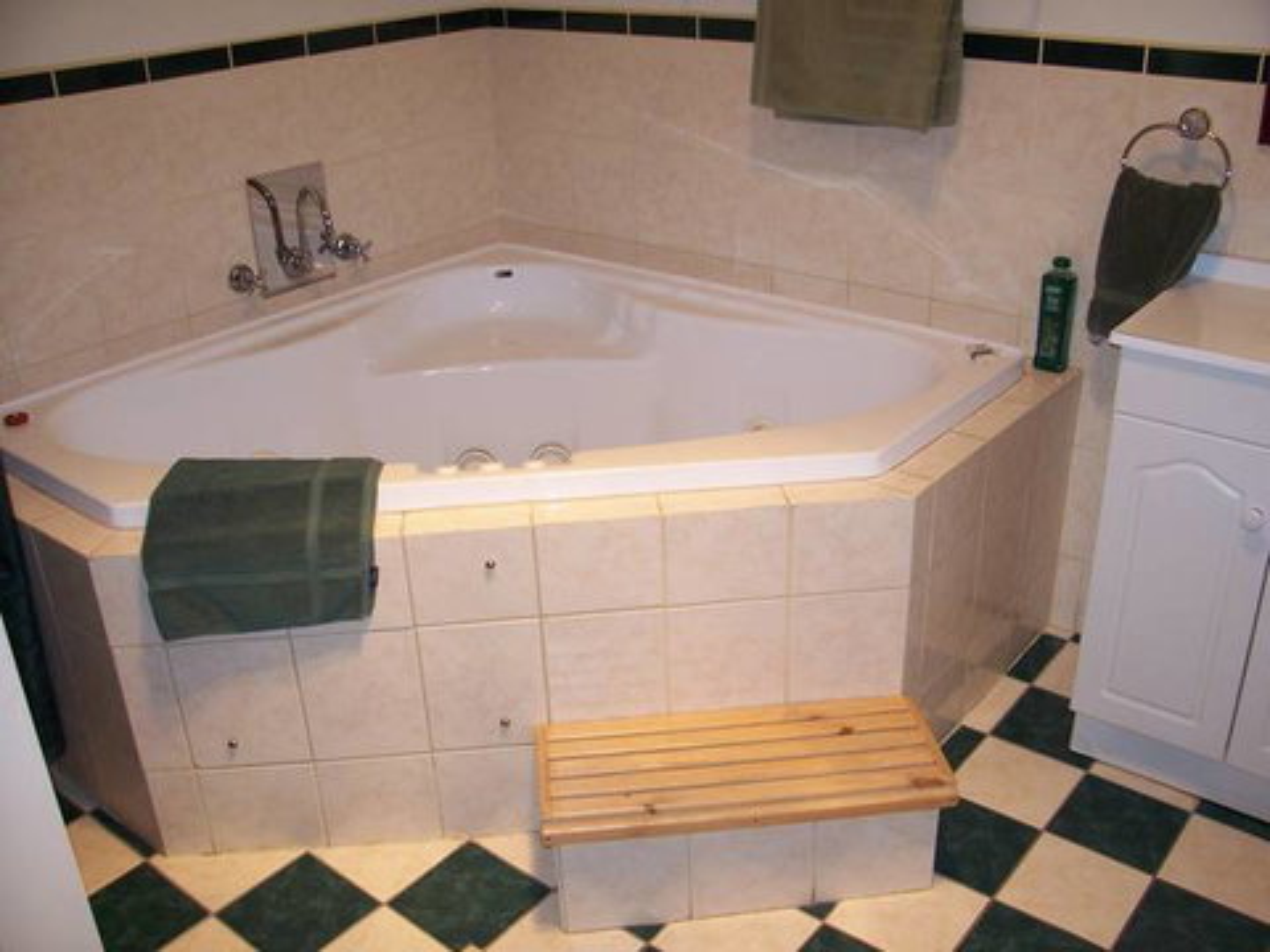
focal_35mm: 34
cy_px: 476
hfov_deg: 54.0
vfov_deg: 41.8
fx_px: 1247
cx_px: 635
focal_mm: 5.6
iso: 80
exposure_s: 1/60
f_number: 2.7
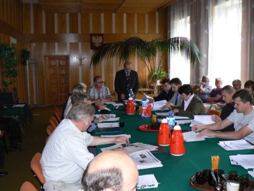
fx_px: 264
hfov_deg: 51.4
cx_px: 127
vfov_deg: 39.7
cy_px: 96
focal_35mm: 36
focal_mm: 6
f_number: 2.8
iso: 160
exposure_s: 1/30
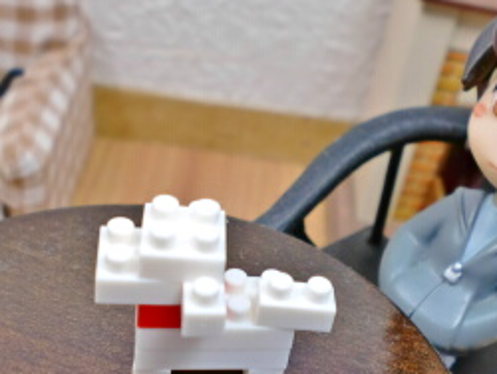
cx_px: 336
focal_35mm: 56
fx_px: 805
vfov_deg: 26.1
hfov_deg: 34.0
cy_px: 227
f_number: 3.1
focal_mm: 6.3
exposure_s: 1/60
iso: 80
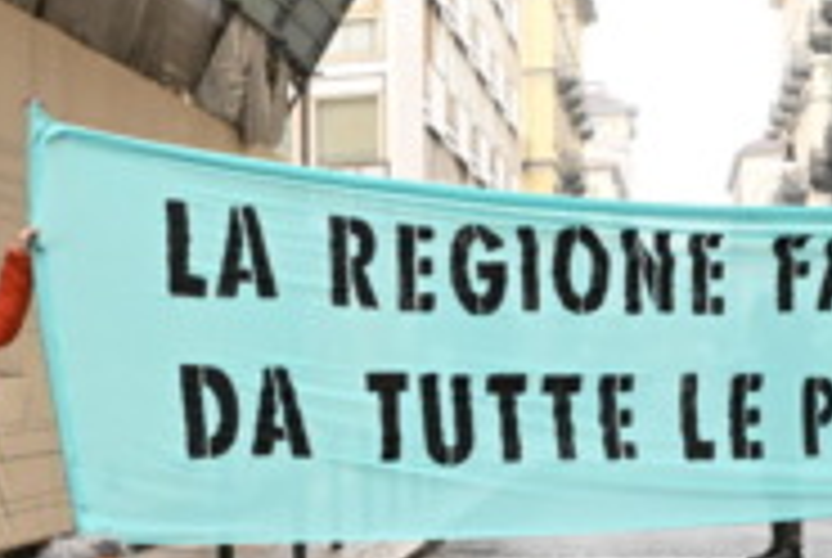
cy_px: 664
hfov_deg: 22.3
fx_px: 2037
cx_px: 31
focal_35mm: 88
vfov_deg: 15.1
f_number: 10
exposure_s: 1/125
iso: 4500
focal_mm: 24
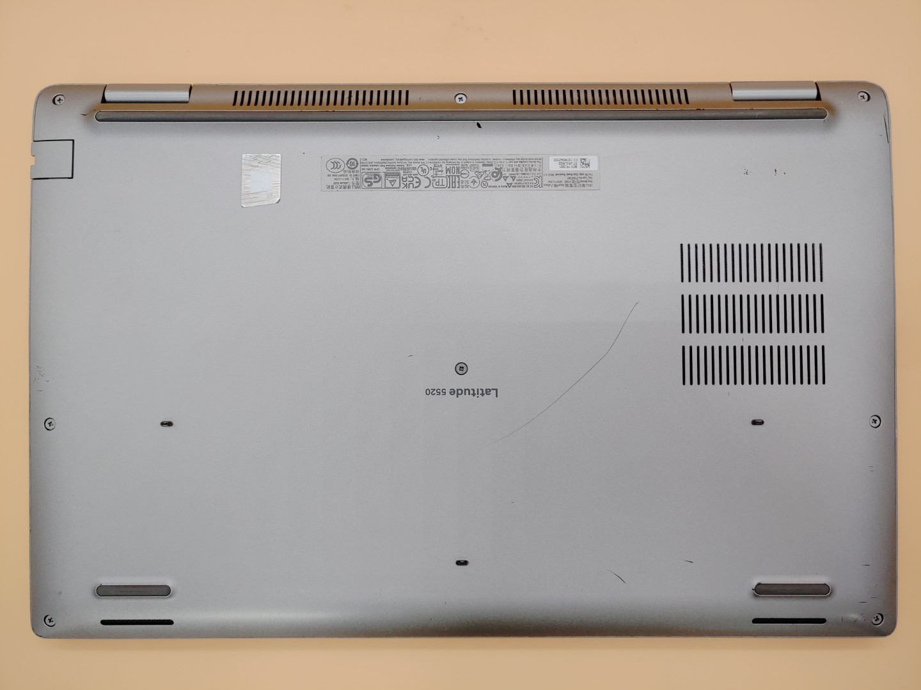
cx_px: 460
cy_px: 345
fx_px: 692
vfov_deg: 53.1
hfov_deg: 67.3
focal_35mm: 26
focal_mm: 4.36
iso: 50
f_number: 1.8
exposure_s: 1/60
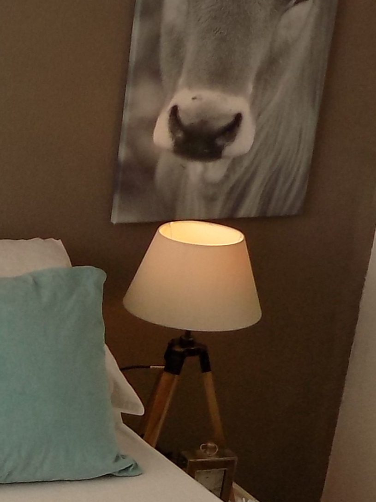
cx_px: -209
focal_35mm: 109
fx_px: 1579
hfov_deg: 12.8
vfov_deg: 17.7
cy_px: 477
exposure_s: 1/125
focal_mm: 4
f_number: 3.1
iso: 80
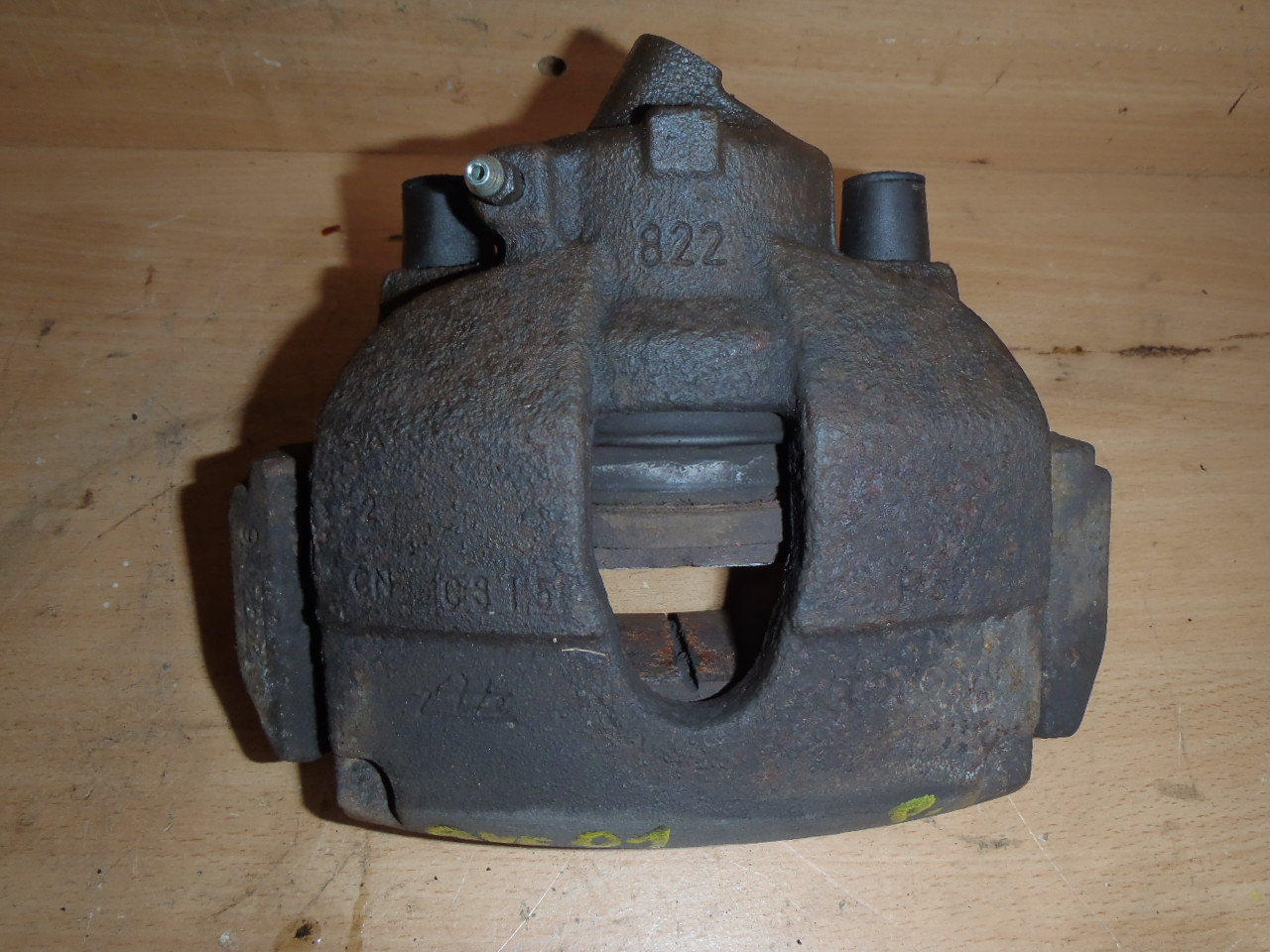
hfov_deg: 63.4
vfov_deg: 49.7
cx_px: 635
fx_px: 1027
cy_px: 476
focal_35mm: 28
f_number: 3.9
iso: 100
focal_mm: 5
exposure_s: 1/30
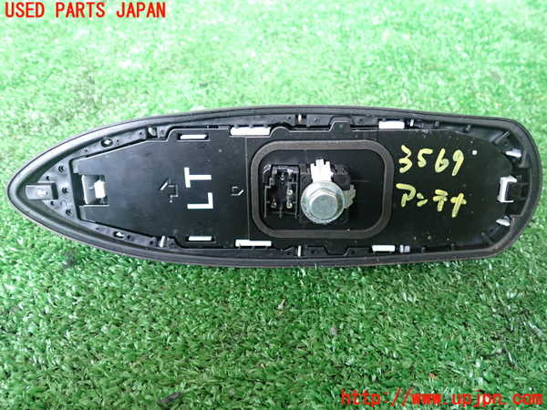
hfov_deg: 60.0
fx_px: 474
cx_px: 274
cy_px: 205
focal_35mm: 30
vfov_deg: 46.8
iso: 500
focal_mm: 5.4
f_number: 2.3
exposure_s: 1/30
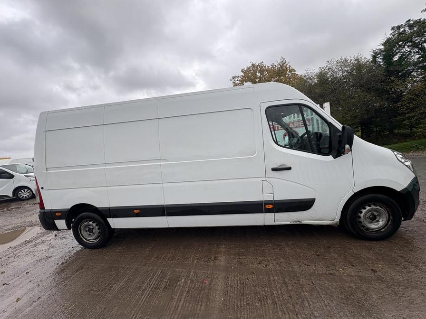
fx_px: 172
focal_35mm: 14
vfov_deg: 85.7
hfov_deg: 102.1
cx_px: 213
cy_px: 160
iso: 40
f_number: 2.2
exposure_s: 1/399
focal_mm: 2.22
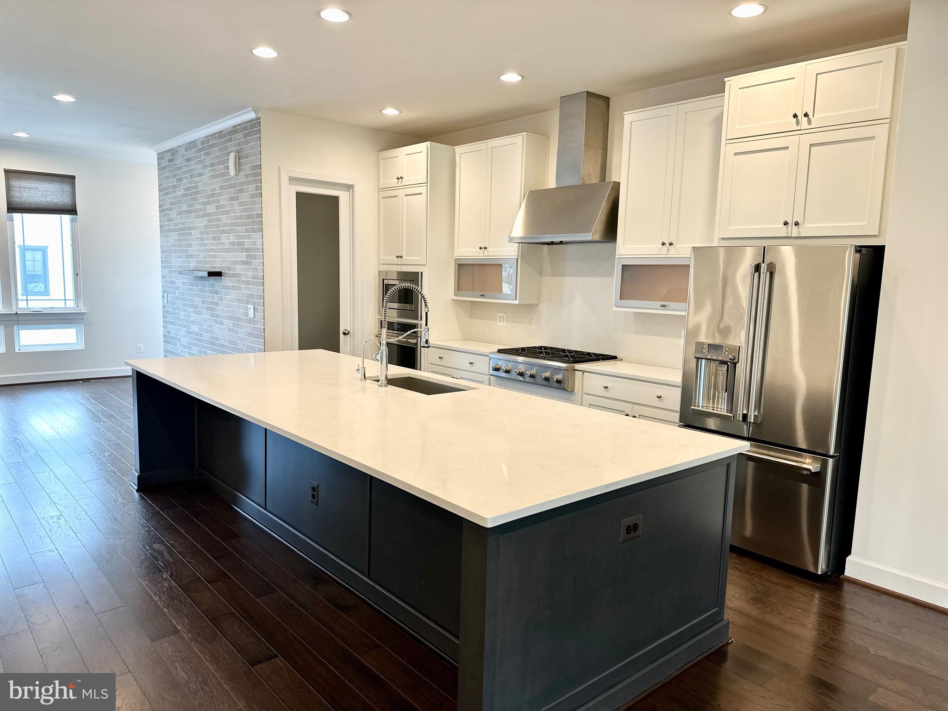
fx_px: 657
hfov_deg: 71.6
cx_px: 474
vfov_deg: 56.8
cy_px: 356
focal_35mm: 24
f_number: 1.78
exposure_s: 1/60
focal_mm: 6.86
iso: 125
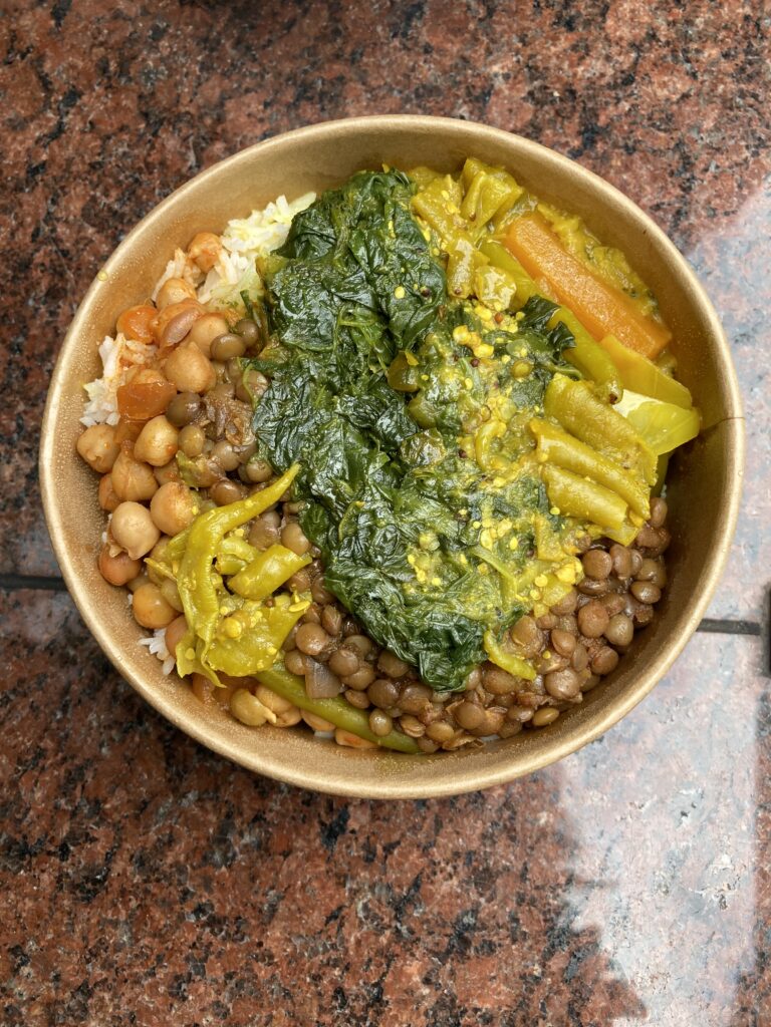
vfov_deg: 63.4
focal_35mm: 28
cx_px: 386
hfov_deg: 49.7
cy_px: 514
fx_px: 832
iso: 25
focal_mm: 3.99
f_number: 1.8
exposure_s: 1/121
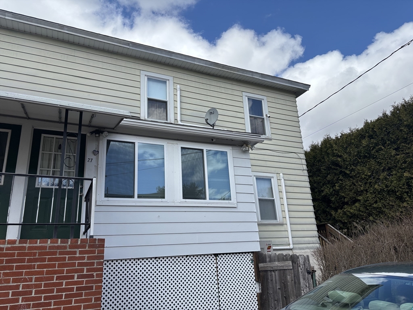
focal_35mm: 26
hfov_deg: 67.3
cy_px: 155
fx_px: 310
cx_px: 206
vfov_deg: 53.1
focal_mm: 5.96
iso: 50
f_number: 1.6
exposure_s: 1/3650
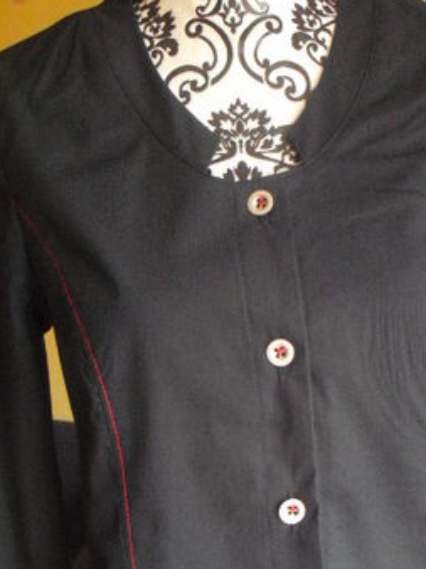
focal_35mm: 64
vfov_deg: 29.9
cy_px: 404
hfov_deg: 22.8
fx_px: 1051
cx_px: 296
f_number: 3.1
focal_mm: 6.3
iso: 800
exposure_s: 1/40
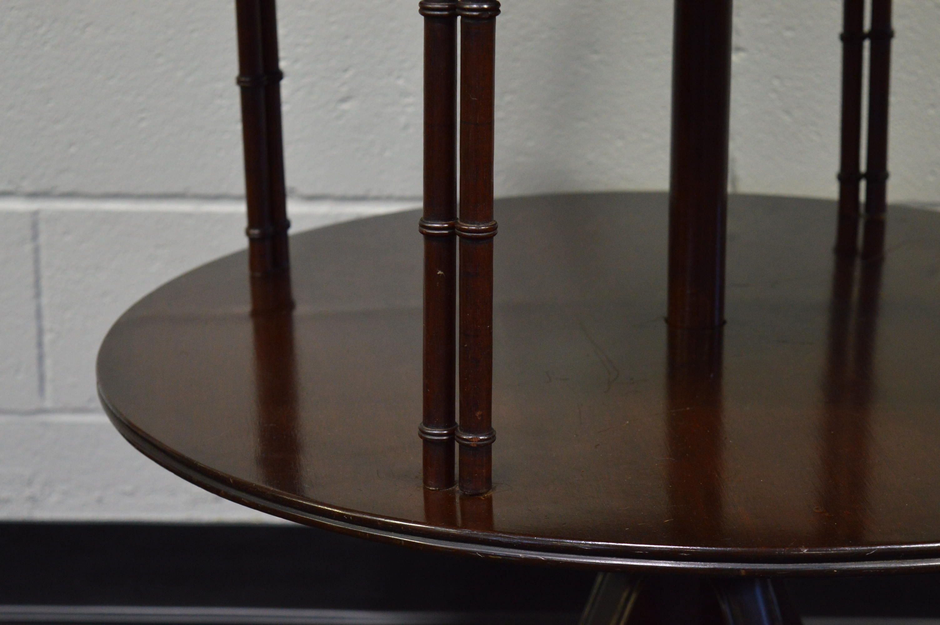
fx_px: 2152
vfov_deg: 16.5
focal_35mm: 82
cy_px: 312
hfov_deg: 24.6
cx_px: 470
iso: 800
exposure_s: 1/50
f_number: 5.6
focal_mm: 55
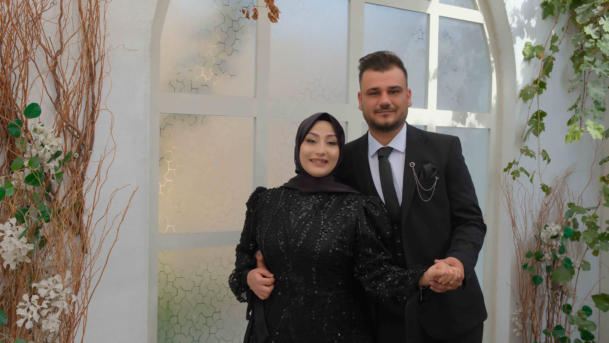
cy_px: 175
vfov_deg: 27.7
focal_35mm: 43
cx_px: 305
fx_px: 694
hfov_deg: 47.4
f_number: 5.6
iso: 250
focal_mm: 27.1
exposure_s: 1/150
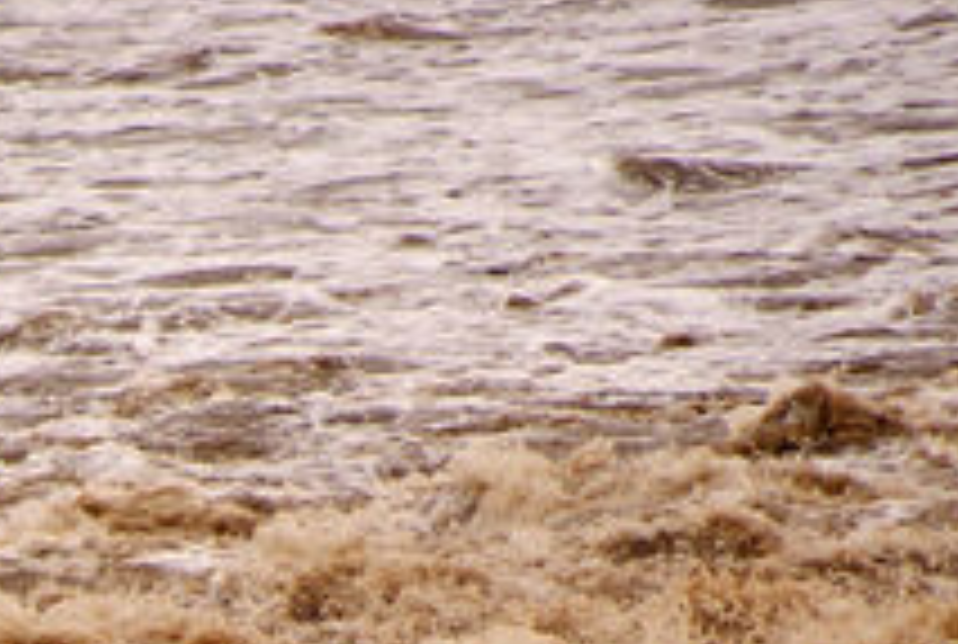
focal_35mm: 1056
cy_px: 1085
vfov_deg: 1.3
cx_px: -324
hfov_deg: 1.9
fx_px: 28160
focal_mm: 200
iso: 200
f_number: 5.6
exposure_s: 1/640
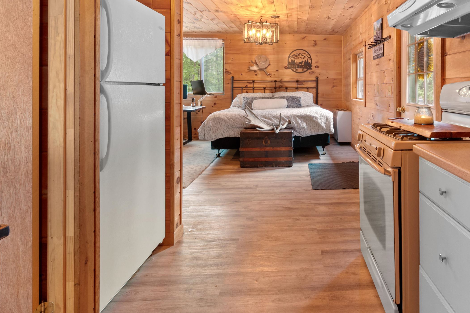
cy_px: 97
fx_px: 287
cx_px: 311
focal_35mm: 22
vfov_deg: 55.7
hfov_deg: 76.2
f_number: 11
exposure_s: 3
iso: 320
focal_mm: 15
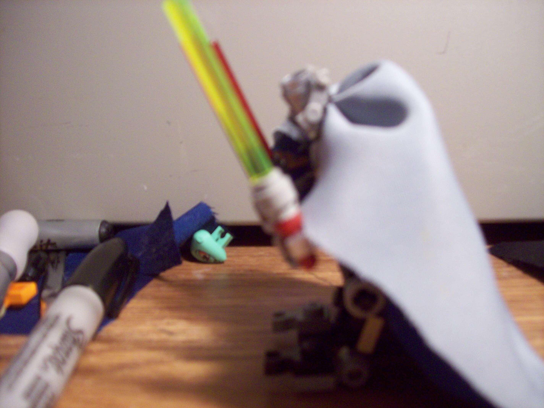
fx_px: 566
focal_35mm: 36
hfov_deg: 51.4
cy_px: 204
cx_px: 272
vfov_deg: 39.6
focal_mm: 6
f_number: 2.7
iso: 136
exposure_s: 1/32
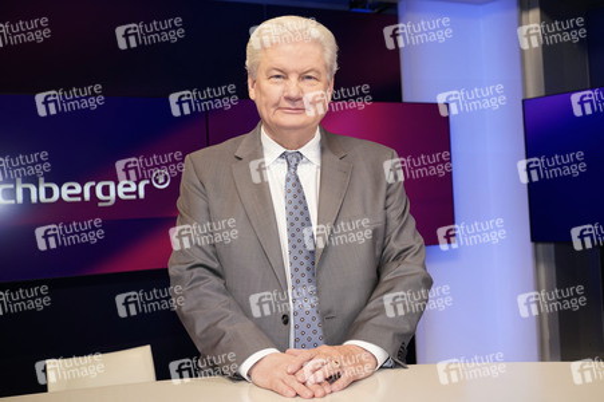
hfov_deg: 51.9
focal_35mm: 37
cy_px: 201
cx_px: 302
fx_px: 620
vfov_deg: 35.9
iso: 2000
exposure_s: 1/160
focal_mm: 37
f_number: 5
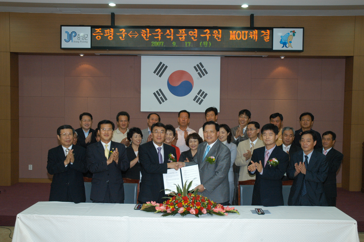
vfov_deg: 32.9
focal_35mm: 40
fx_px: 409
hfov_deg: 48.0
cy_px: 121
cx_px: 182
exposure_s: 1/60
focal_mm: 27
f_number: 7.1
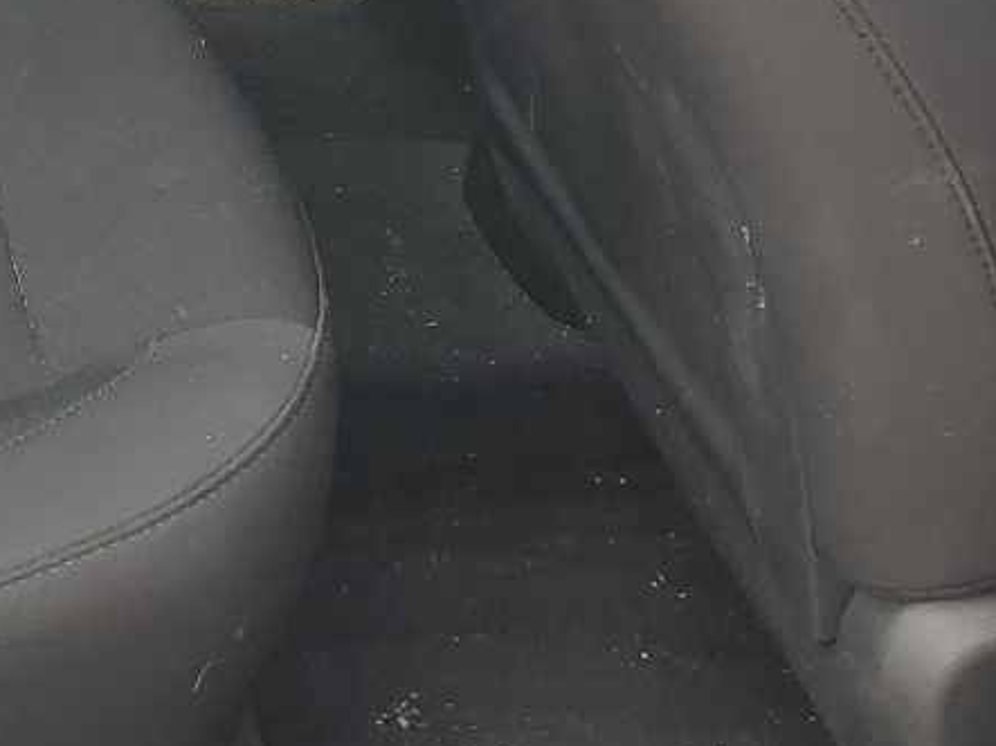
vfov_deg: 15.0
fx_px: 2704
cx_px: -279
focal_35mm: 94
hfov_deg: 19.4
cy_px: -211
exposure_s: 1/476
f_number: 1.5
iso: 50
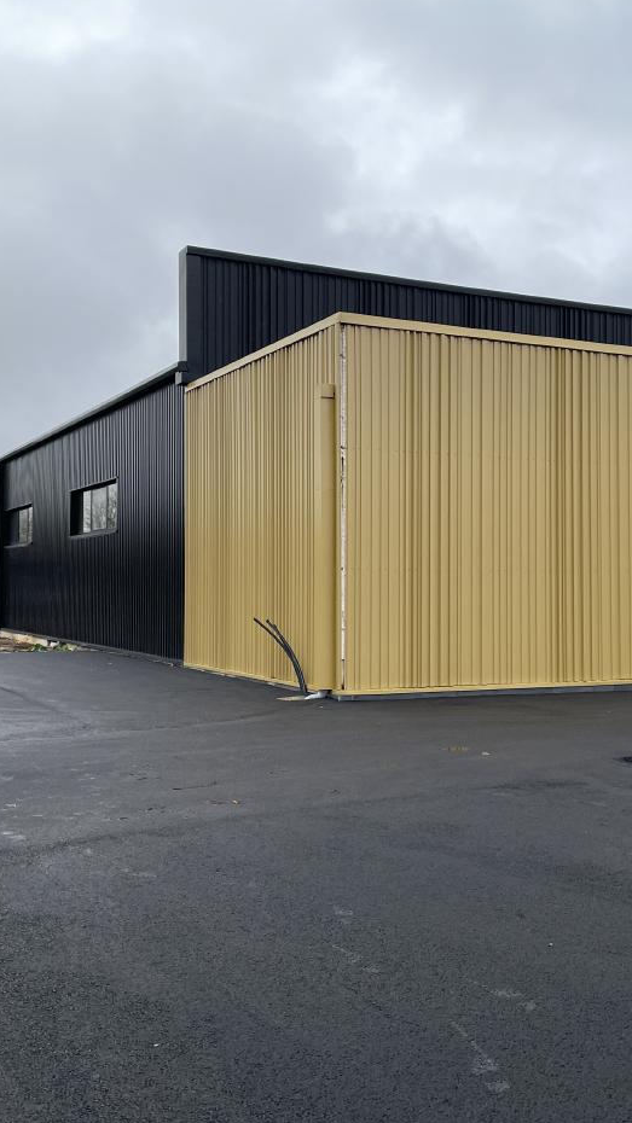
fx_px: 1162
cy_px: 566
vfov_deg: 51.6
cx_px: 361
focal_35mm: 39
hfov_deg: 30.4
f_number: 1.6
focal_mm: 4.2
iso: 32
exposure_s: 1/421
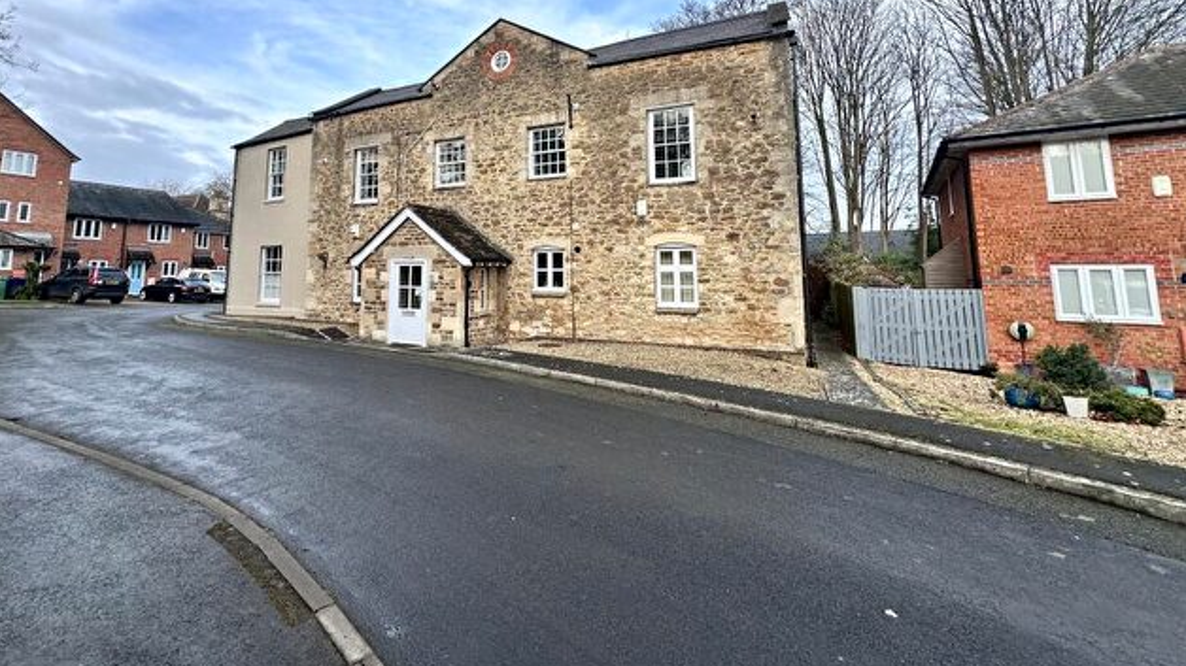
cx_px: 536
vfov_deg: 61.9
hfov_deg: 95.7
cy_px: 207
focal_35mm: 17
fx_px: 535
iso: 40
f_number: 2.2
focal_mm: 2.22
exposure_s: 1/487
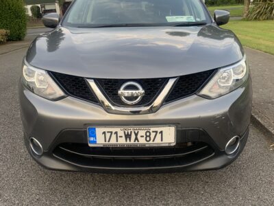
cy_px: 103
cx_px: 137
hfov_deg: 67.3
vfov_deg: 53.1
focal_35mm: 26
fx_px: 206
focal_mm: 4.25
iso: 25
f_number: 1.8
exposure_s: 1/306
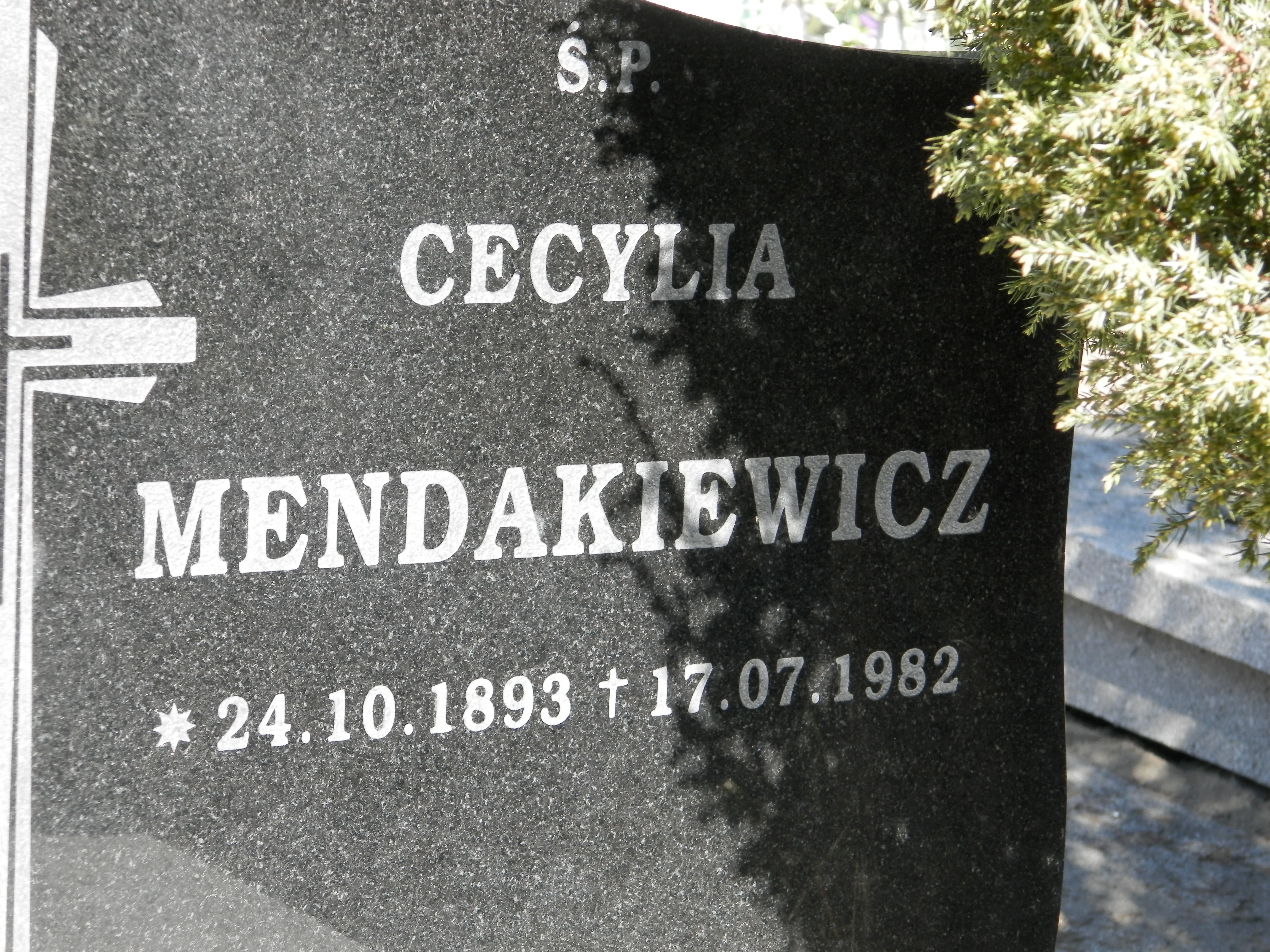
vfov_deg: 14.0
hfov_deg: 18.5
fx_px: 3889
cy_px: 476
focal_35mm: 106
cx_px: 635
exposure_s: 1/160
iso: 125
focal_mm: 19
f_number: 4.5
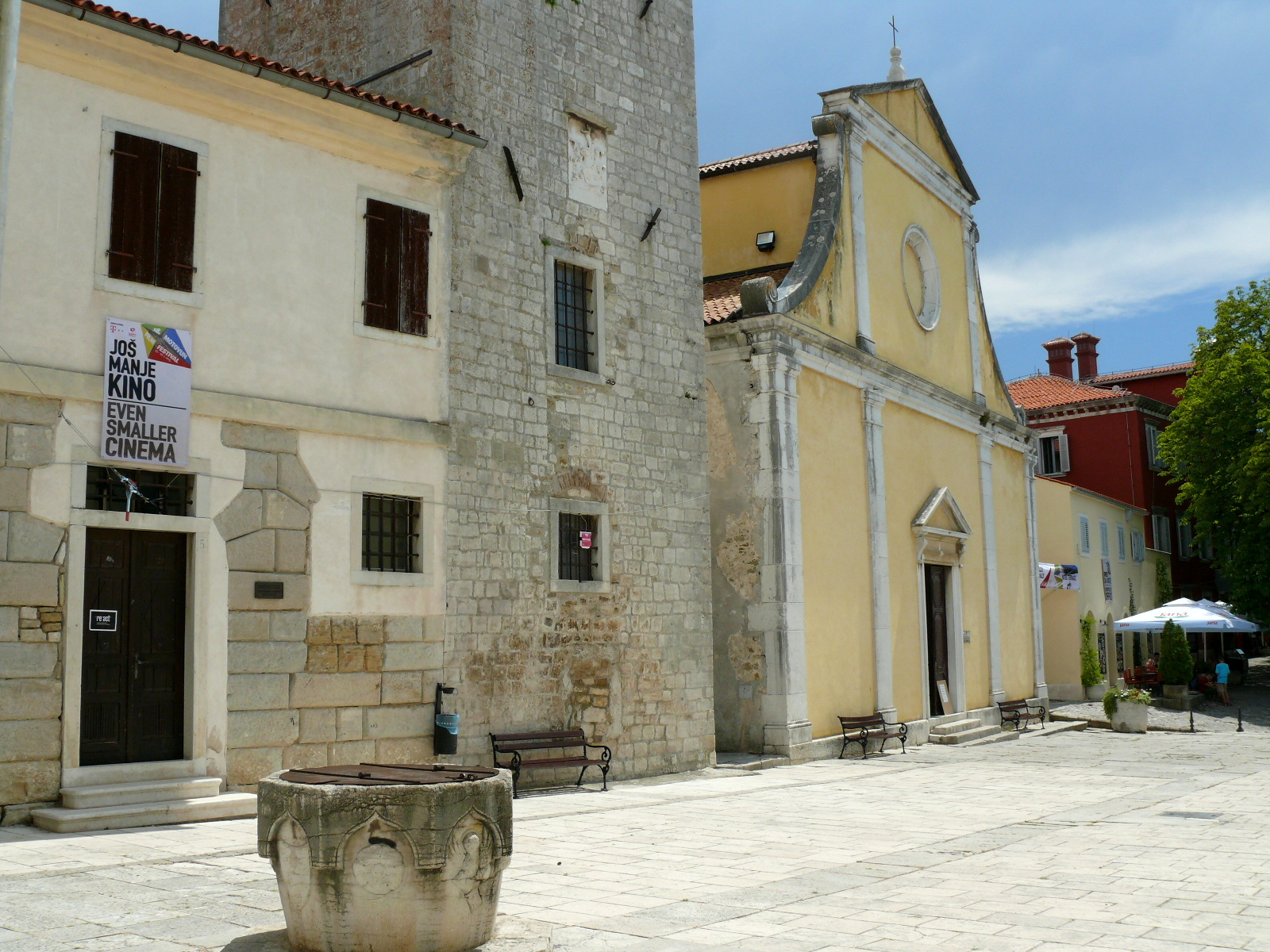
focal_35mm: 35
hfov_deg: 52.6
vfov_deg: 40.7
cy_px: 476
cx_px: 635
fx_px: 1284
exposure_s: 1/250
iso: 100
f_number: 5.6
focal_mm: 7.4
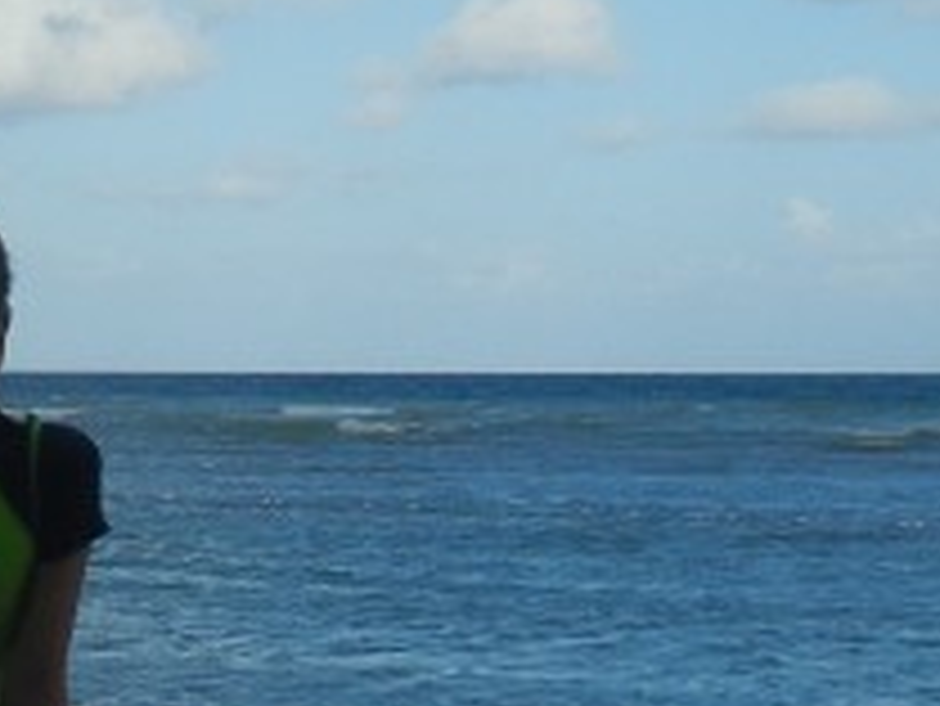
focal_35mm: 147
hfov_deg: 12.9
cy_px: 198
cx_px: -319
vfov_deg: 10.1
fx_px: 3994
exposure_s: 1/522
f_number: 7
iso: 160
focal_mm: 5.4
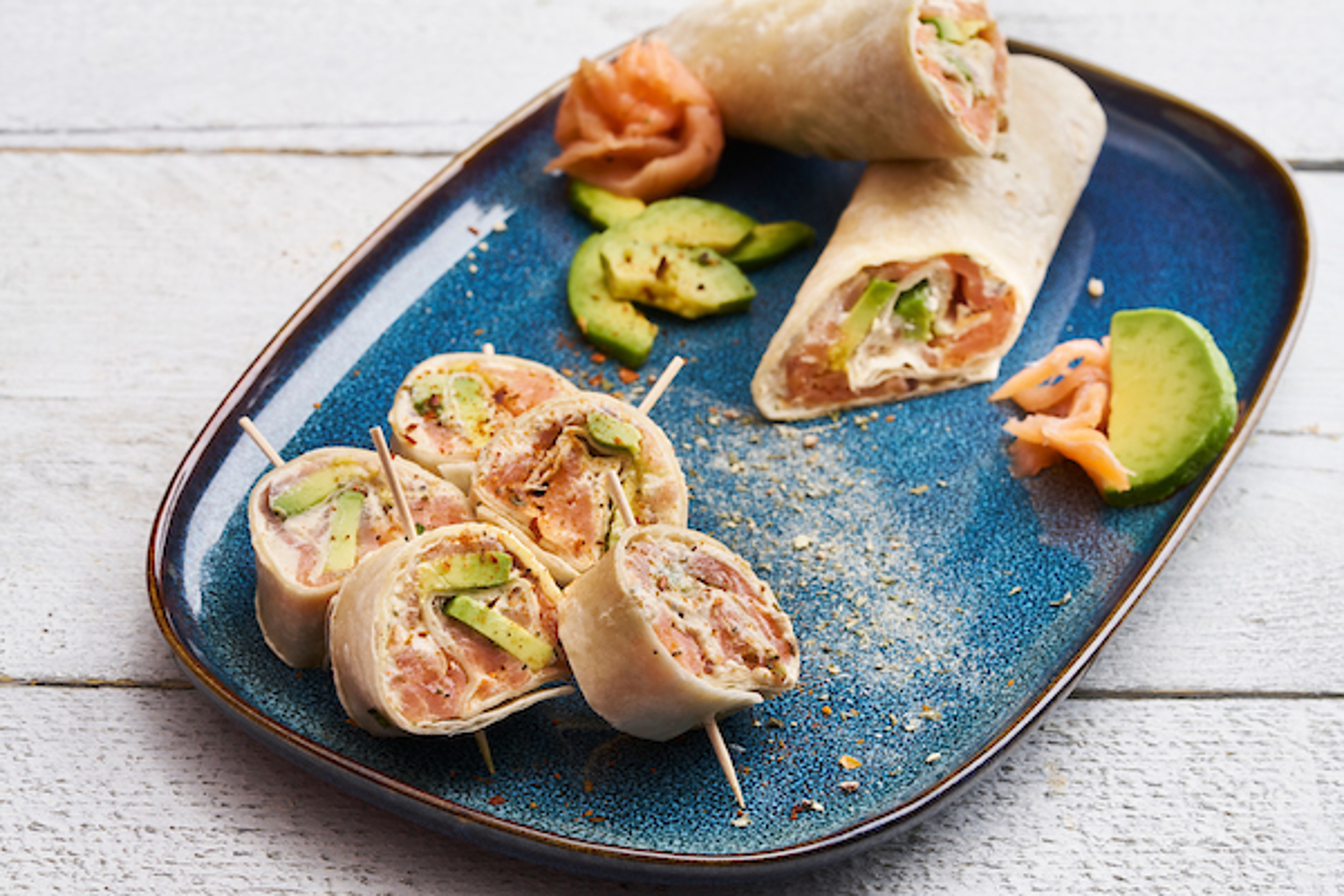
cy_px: 448
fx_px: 3360
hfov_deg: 22.6
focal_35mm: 90
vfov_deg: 15.2
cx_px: 672
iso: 200
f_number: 11
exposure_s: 1/125
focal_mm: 90
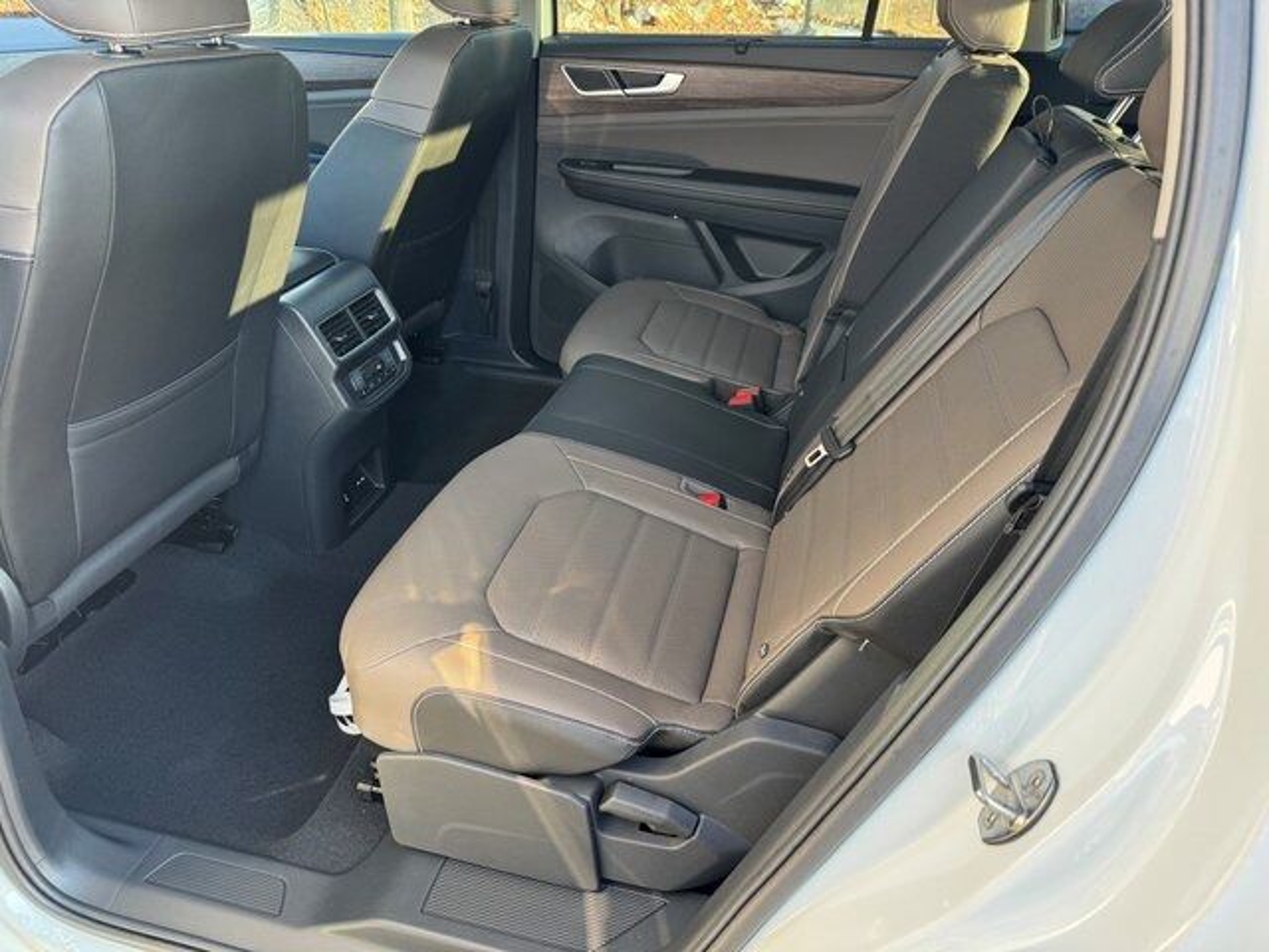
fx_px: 880
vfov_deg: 56.8
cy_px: 476
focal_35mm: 24
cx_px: 634
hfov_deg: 71.6
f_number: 1.78
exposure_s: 1/127
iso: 100
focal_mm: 6.76
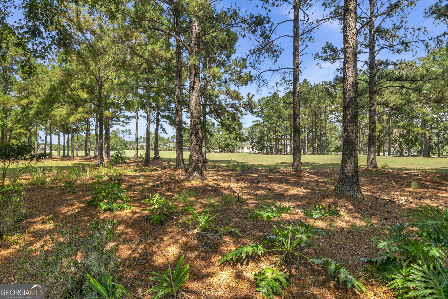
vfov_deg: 72.1
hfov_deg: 95.0
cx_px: 224
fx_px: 205
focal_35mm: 16
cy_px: 150
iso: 100
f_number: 7.1
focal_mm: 11
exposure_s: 1/200
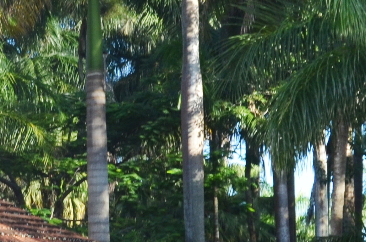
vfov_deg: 7.9
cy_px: 232
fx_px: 1745
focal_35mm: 172
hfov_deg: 11.9
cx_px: 33
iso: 200
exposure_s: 1/250
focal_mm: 24
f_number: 8
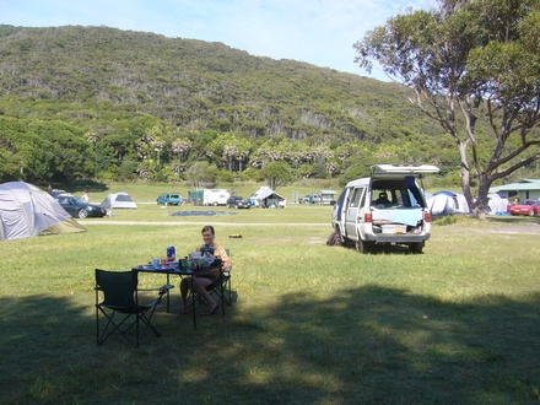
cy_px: 202
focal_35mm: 35
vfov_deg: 40.7
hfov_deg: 52.6
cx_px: 270
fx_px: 546
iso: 80
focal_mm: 5.8
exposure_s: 1/160
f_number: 5.6
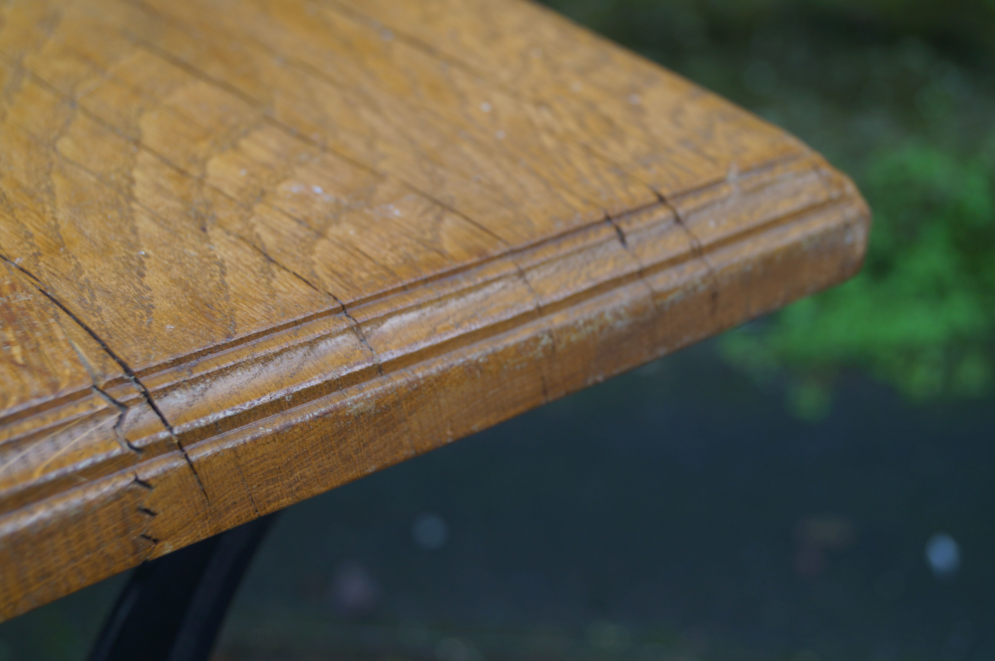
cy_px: 330
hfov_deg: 38.2
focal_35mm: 52
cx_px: 498
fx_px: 1436
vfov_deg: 25.9
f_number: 5
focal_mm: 35
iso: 160
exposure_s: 1/60
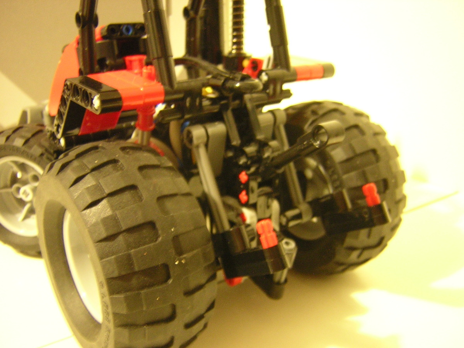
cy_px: 174
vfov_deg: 39.7
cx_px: 232
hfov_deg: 51.4
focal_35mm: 36
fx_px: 483
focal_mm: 4.7
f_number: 2.6
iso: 400
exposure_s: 1
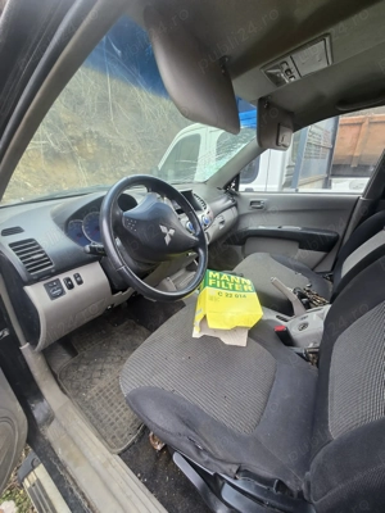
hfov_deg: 89.9
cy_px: 256
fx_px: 193
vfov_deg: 106.2
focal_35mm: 13
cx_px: 192
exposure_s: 1/50
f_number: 2.2
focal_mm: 2.2
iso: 80
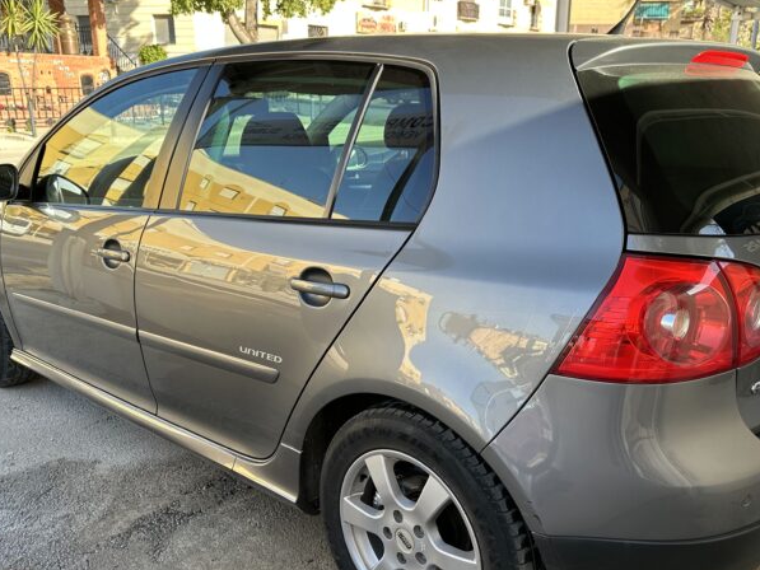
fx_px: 703
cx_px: 412
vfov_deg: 44.0
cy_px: 330
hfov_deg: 56.7
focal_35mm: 32
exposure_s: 1/508
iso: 80
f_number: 1.78
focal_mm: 6.86
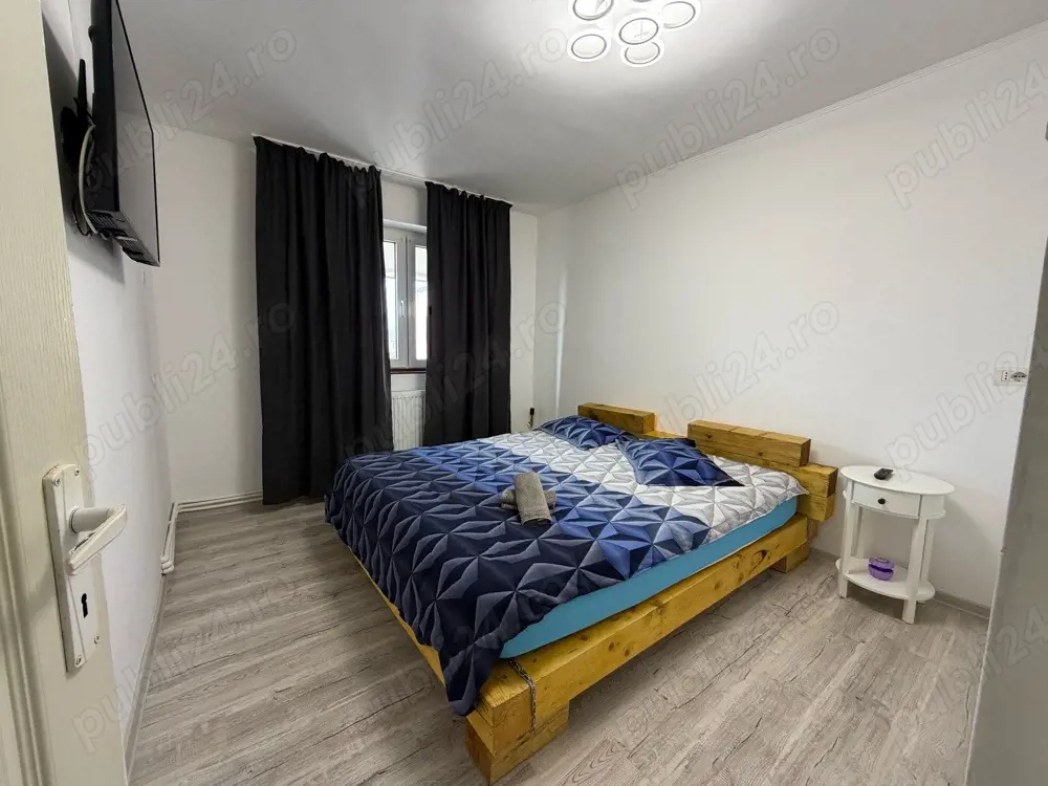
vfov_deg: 85.7
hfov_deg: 102.1
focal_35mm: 14
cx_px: 524
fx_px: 424
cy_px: 393
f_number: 2.2
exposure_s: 1/121
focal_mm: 2.22
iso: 200
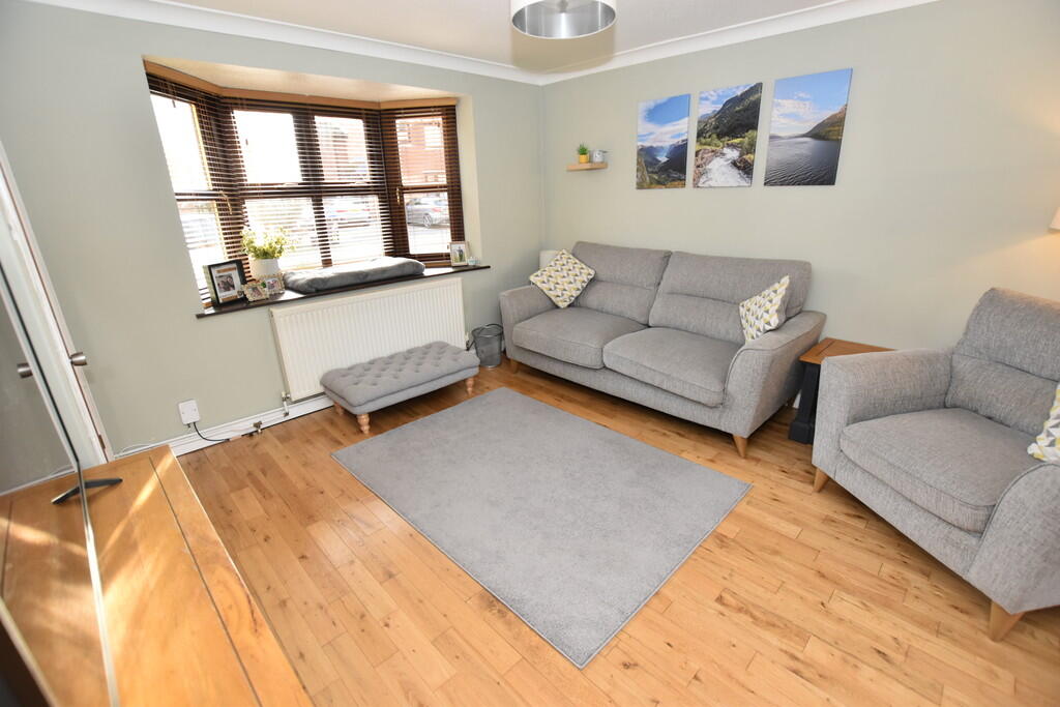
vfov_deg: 77.3
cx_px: 530
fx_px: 442
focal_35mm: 15
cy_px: 354
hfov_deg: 100.4
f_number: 4.5
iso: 800
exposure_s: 1/160
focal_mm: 10
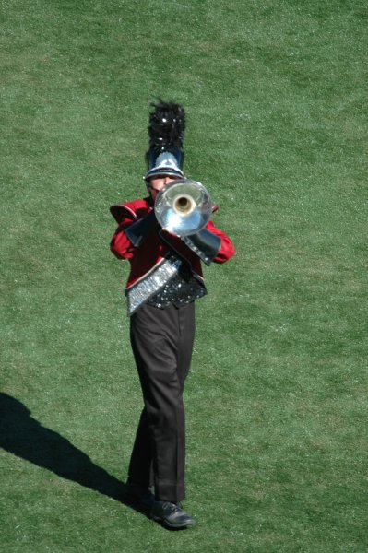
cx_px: 184
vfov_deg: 3.4
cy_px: 276
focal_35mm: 600
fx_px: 9215
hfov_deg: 2.3
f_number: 5.6
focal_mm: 400
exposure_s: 1/800
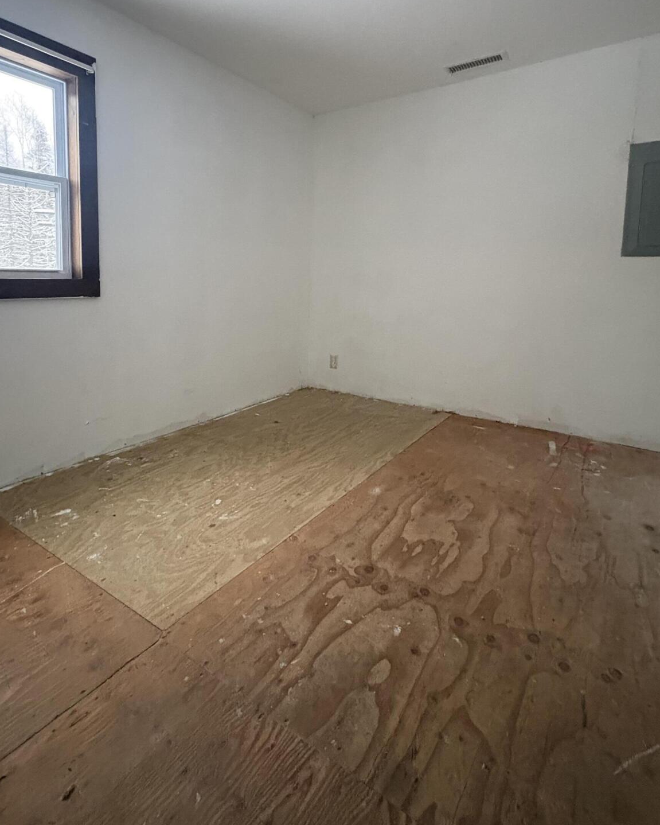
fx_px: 464
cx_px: 297
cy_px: 320
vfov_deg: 82.0
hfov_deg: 70.7
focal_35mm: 19
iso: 1000
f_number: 2.2
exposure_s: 1/39
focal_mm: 2.22
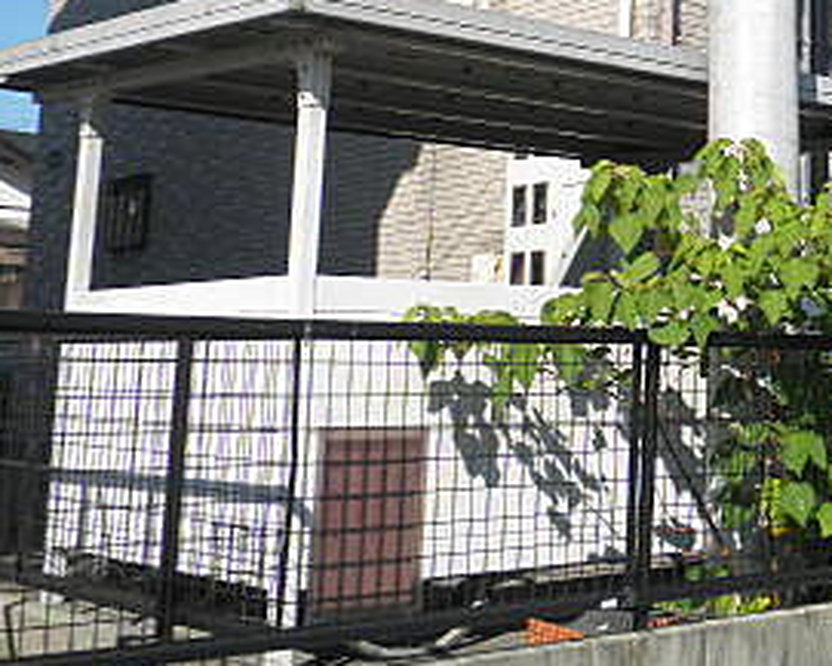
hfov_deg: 29.4
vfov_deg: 24.5
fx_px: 1478
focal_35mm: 60
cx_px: 829
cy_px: 37
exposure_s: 1/125
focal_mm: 4.7
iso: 64
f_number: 7.9
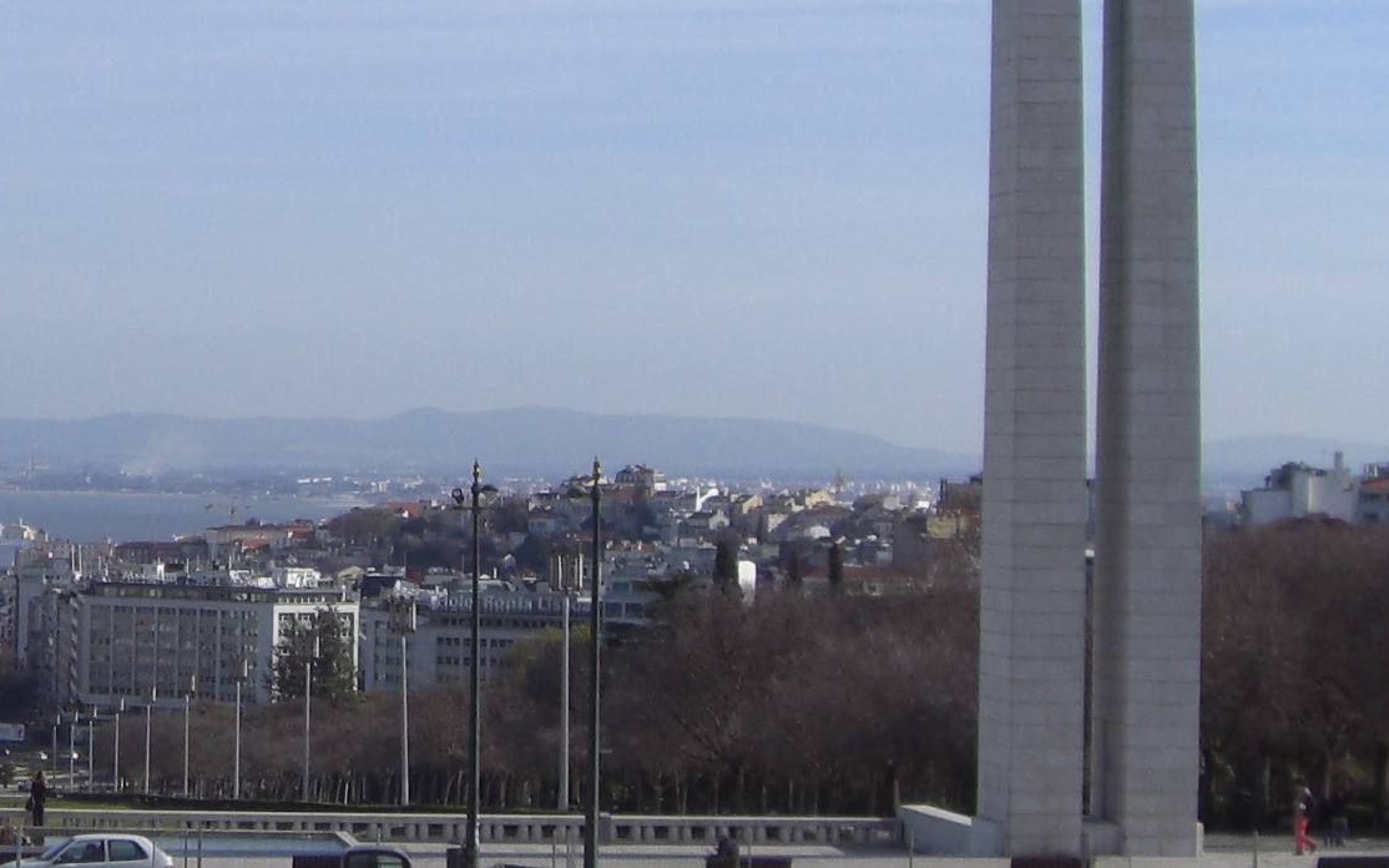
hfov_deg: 17.2
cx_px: -32
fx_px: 4466
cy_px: 5
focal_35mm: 118
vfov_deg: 11.0
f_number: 8
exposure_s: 1/200
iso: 64
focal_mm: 6.2
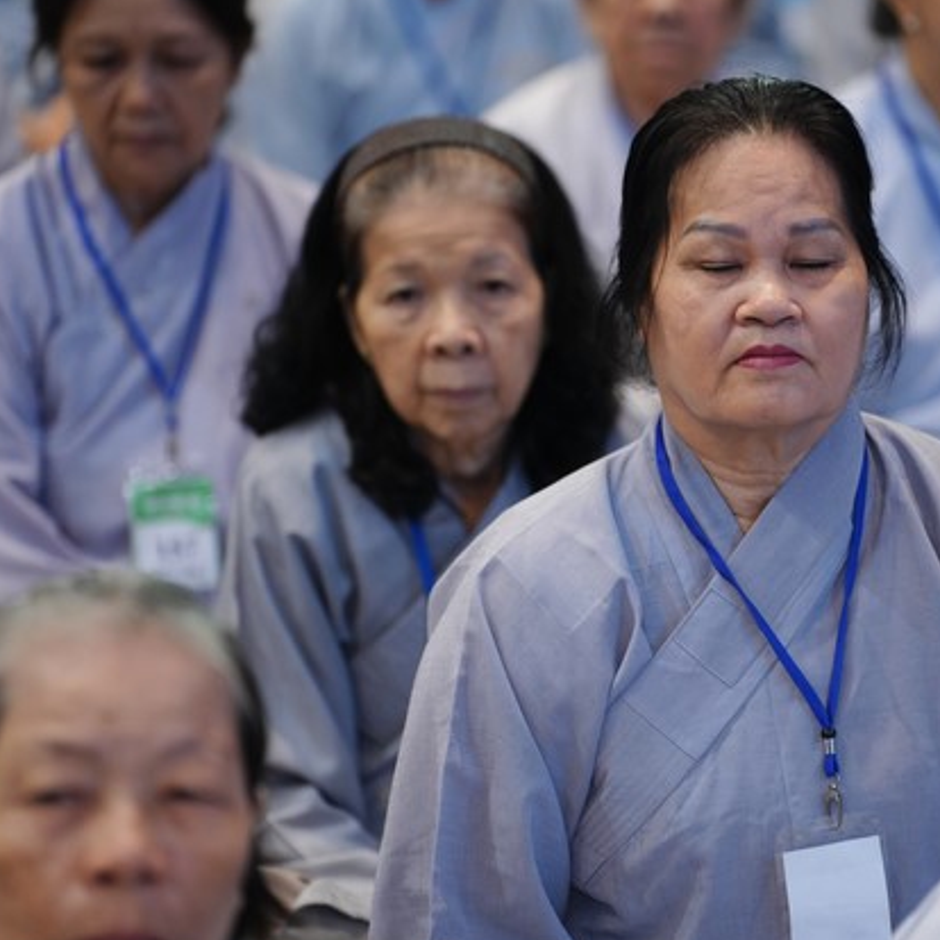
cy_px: 480
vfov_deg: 8.7
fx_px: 6144
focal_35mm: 200
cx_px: 677
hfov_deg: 8.7
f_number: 2.8
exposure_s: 1/160
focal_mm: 150
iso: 2000
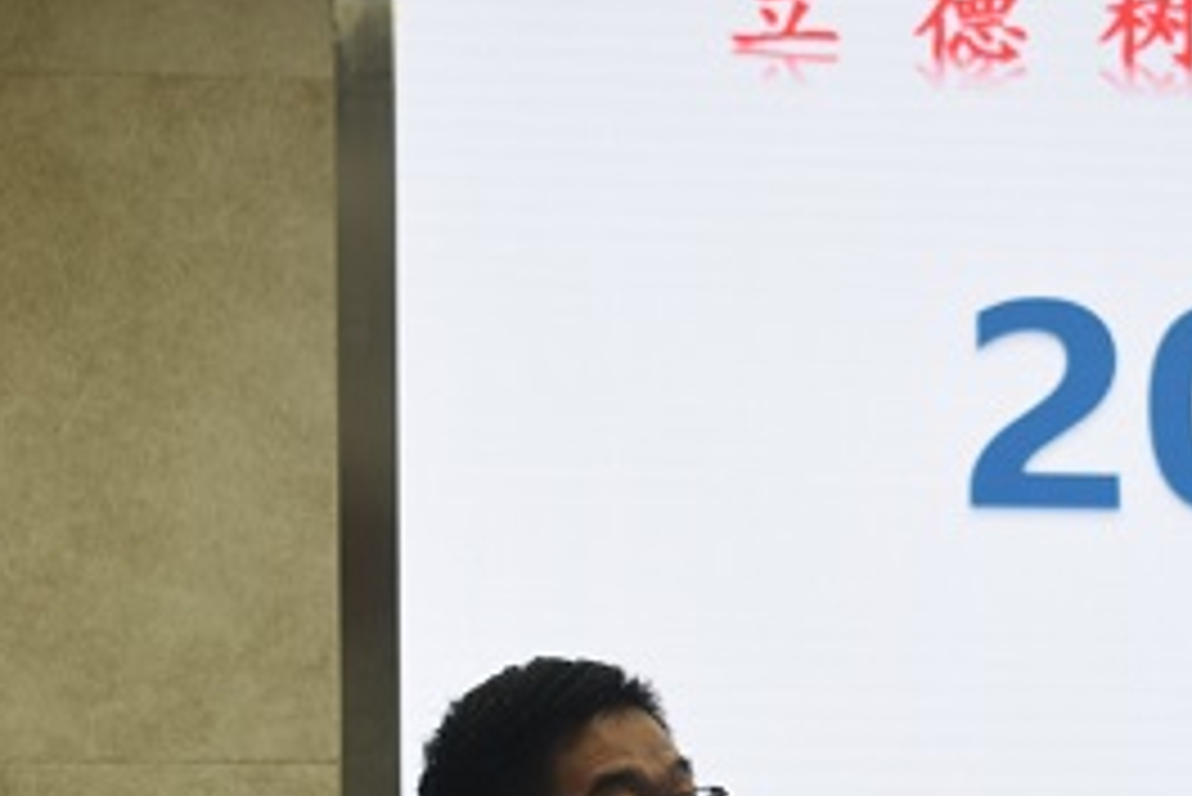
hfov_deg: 12.1
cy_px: 866
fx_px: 5599
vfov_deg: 8.1
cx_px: 720
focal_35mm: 169
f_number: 5.3
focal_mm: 46
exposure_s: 1/80
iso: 360
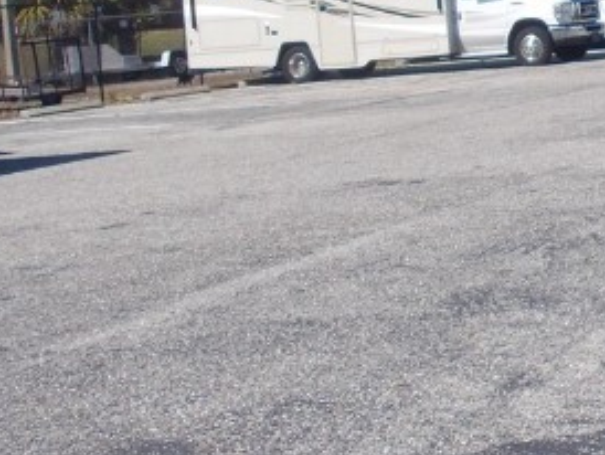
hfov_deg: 19.4
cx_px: 660
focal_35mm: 97
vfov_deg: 15.1
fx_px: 1697
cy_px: 40
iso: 80
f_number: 8
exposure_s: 1/200
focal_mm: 4.6
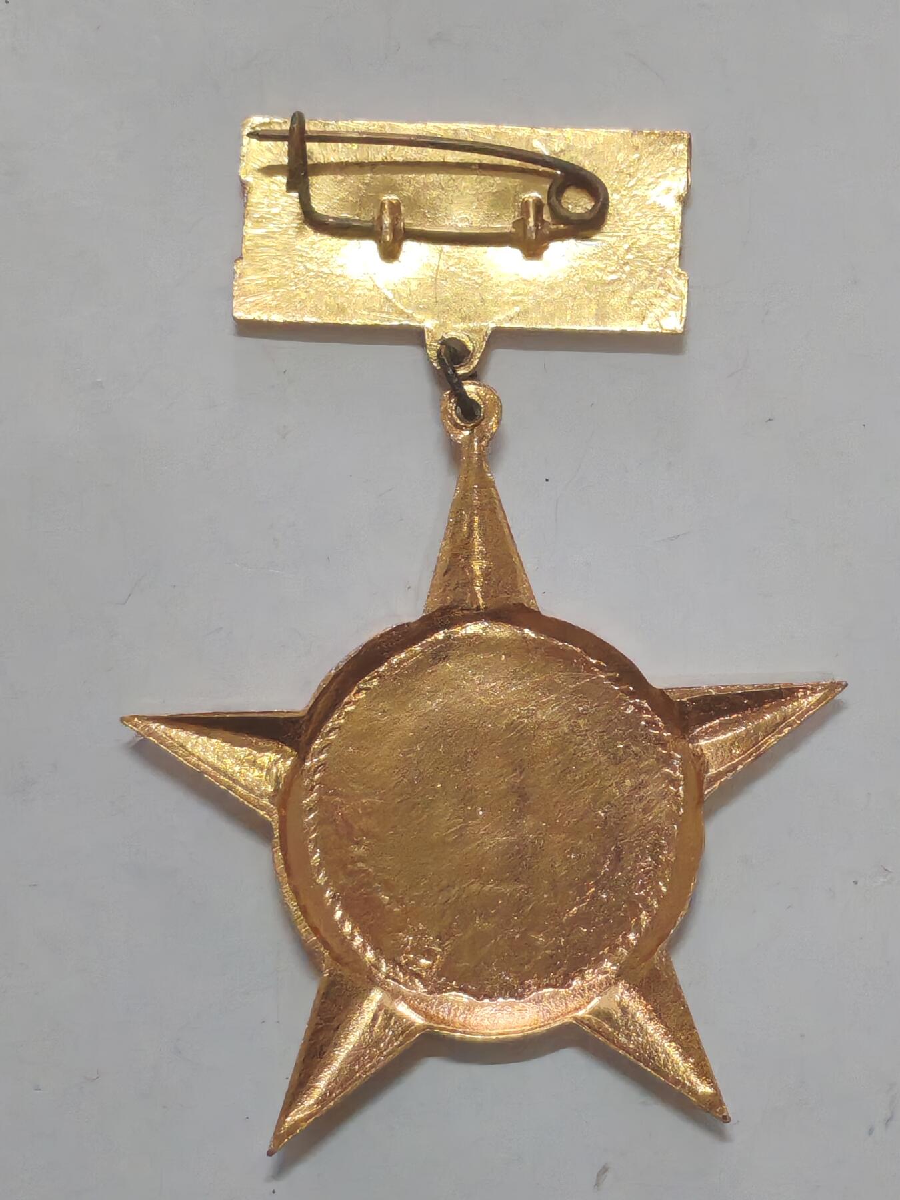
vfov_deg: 18.5
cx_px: 450
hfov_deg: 14.0
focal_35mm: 106
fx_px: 3675
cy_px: 600
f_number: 1.95
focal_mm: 5.52
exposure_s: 1/50
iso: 500
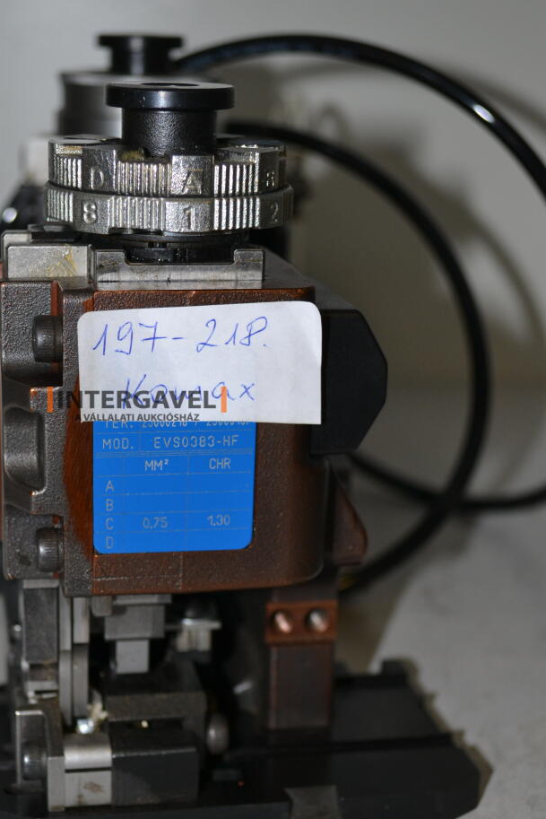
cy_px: 481
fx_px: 1524
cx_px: 216
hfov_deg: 20.3
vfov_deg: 30.0
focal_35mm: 67
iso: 450
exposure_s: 1/60
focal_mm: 34
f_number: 5
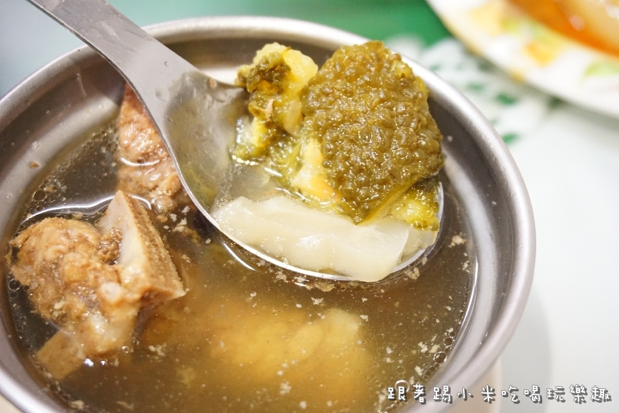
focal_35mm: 48
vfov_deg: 28.1
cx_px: 310
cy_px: 206
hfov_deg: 41.1
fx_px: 825
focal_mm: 32
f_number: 5
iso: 3200
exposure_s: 1/40
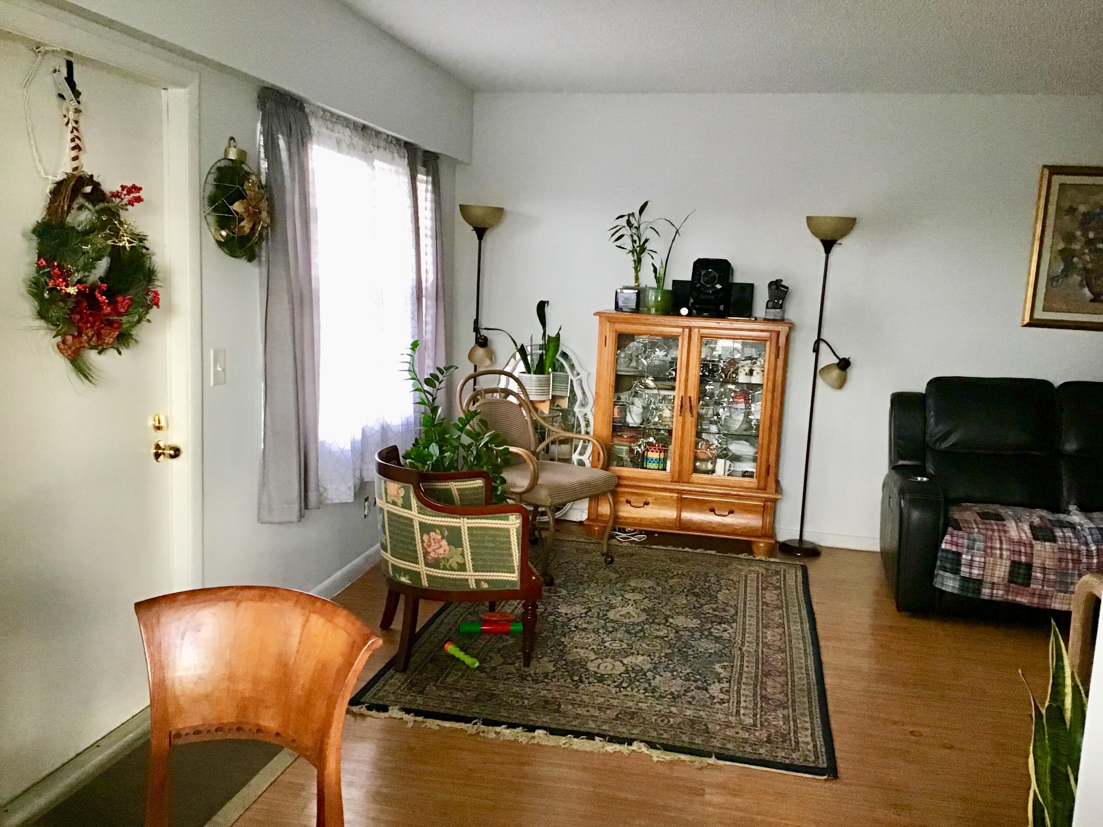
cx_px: 552
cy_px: 414
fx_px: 988
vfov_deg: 45.4
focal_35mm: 31
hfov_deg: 58.4
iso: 160
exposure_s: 1/30
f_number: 2.4
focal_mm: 3.3
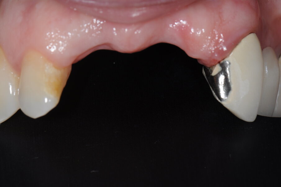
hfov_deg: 13.1
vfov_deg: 8.7
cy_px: 94
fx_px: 1228
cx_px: 140
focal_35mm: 158
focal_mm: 105
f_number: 20
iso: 200
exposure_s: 1/125
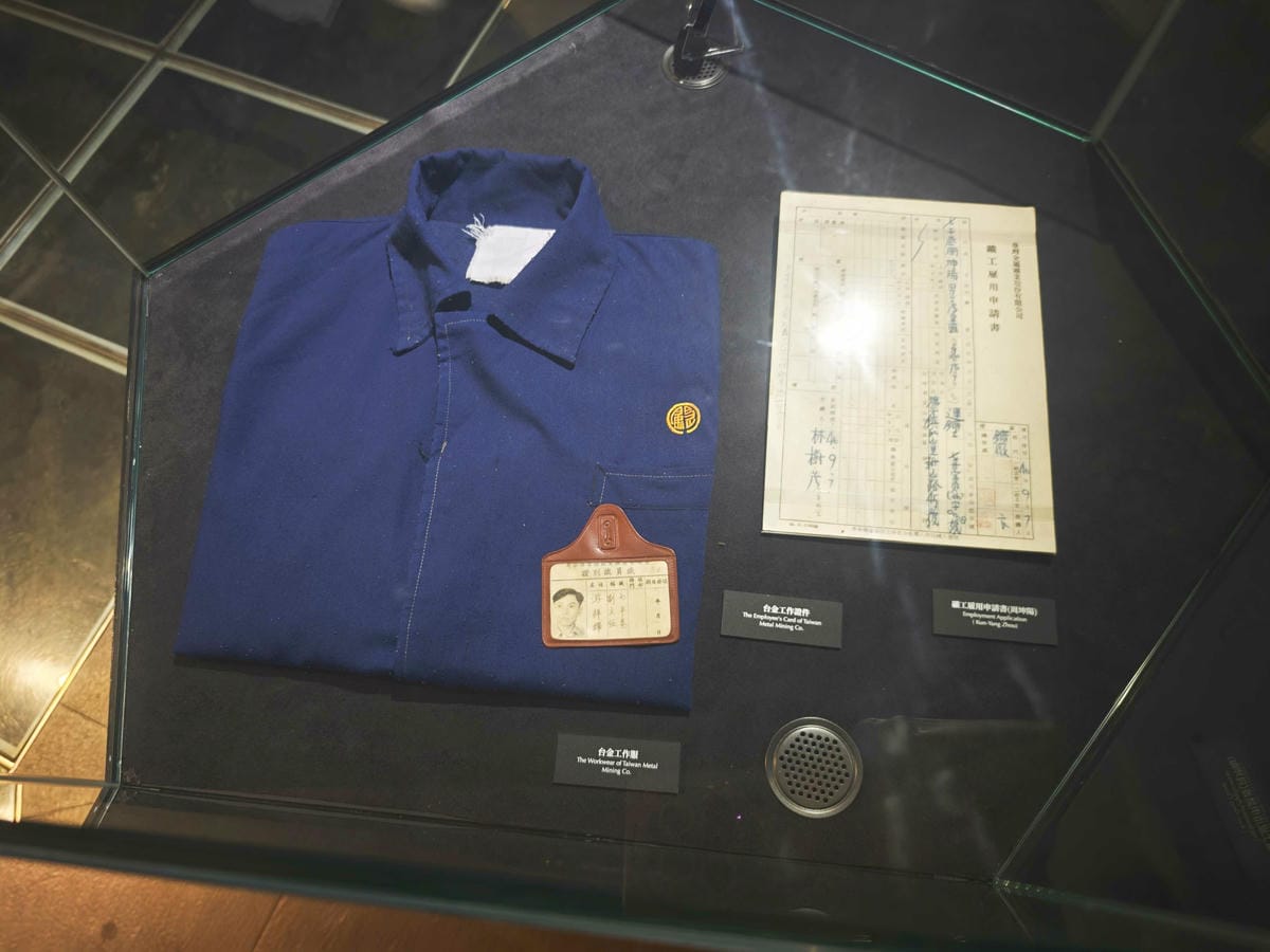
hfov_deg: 73.9
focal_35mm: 23
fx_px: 844
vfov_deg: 58.9
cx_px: 635
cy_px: 476
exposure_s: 1/30.4
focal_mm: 8.72
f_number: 1.63
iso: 1000
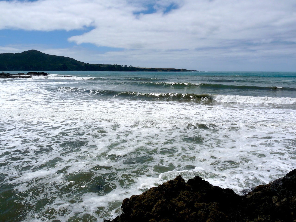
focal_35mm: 27
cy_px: 111
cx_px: 148
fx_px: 231
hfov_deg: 65.3
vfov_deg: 51.4
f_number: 8
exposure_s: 1/800
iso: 100
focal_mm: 4.8
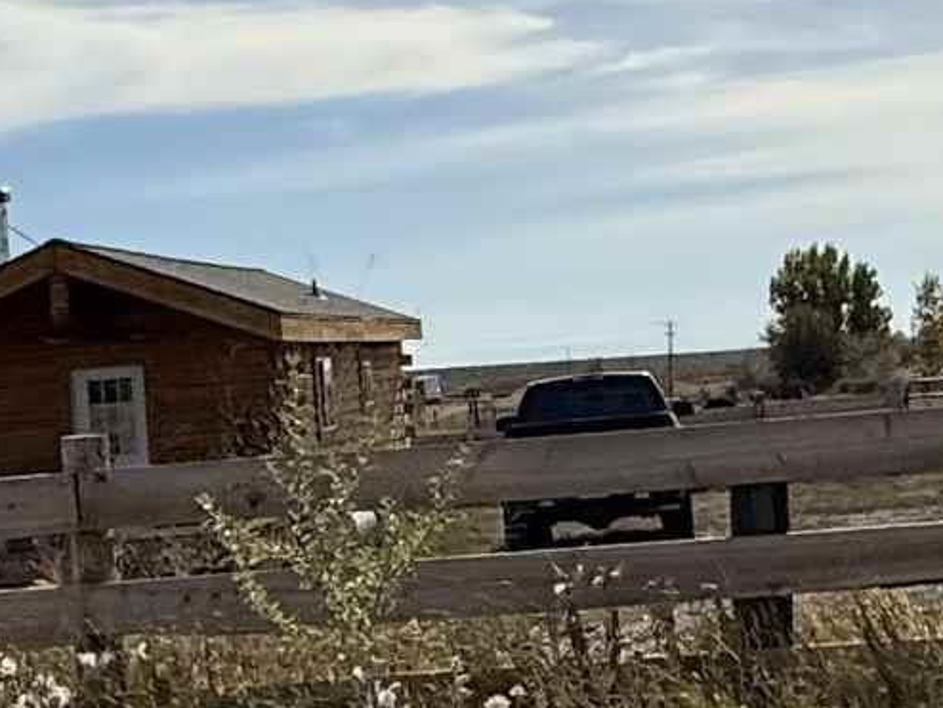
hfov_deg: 22.5
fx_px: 2371
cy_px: 345
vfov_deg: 17.0
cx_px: 481
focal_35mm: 87
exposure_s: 1/6173
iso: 50
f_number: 2.2
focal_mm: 2.22
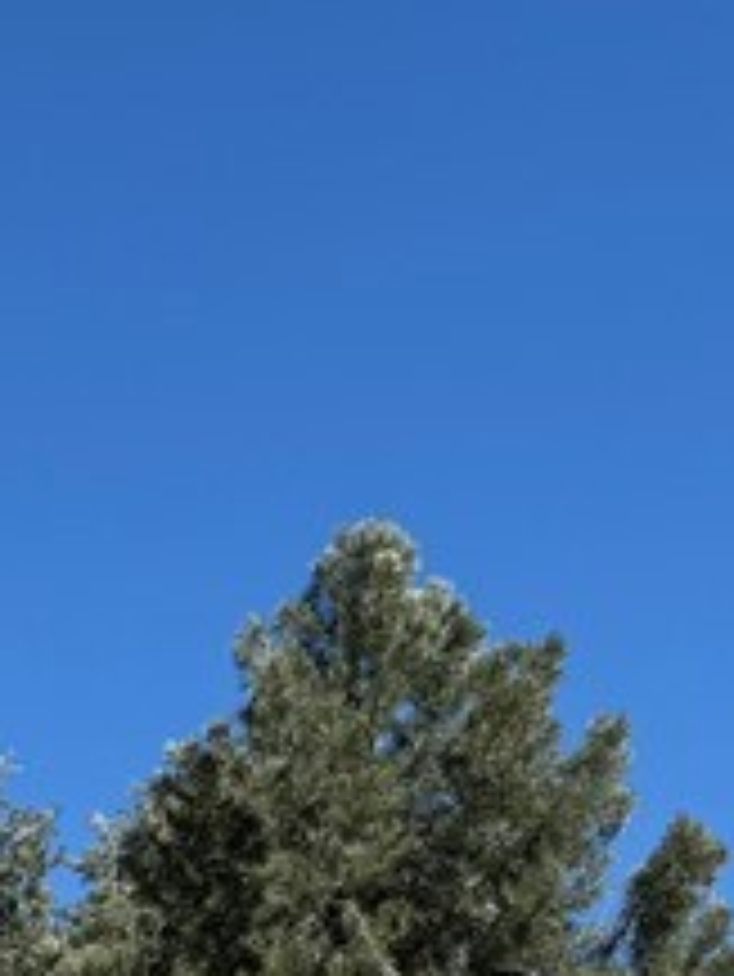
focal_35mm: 113
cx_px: -306
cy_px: 1799
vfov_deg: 15.0
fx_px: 3192
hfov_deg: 12.6
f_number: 1.78
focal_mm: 6.76
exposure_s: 1/4167
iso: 80
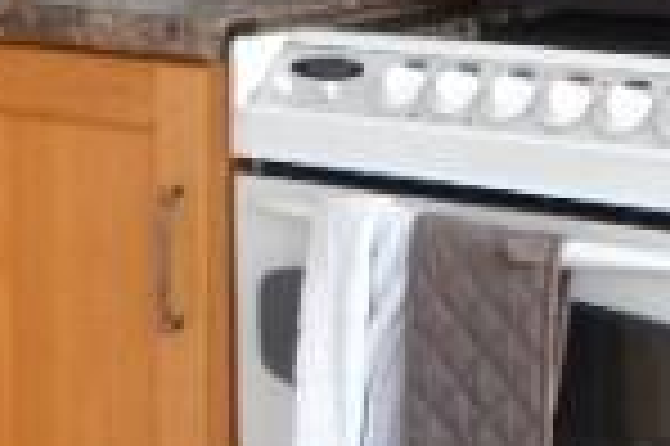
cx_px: 400
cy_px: -115
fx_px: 1915
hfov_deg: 19.8
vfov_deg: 12.9
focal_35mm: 103
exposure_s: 1/100
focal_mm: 10
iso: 400
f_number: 5
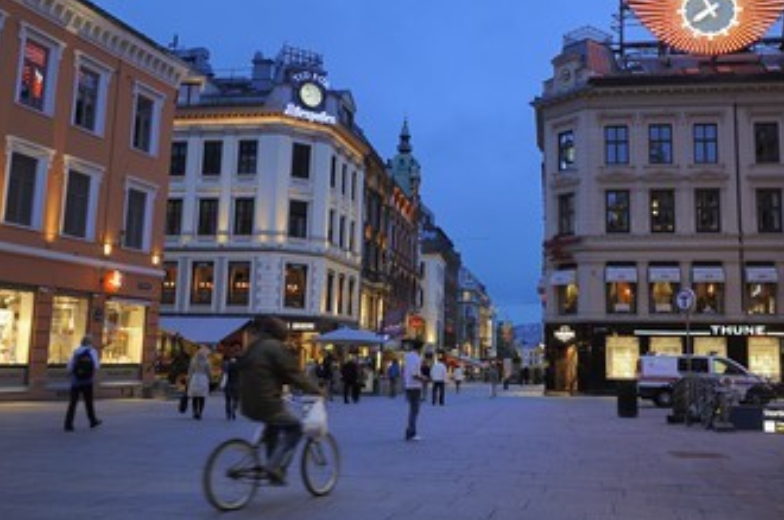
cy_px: 216
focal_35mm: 37
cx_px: 457
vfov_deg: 35.7
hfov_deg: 51.7
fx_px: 805
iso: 800
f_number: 4.5
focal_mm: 29
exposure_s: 1/20
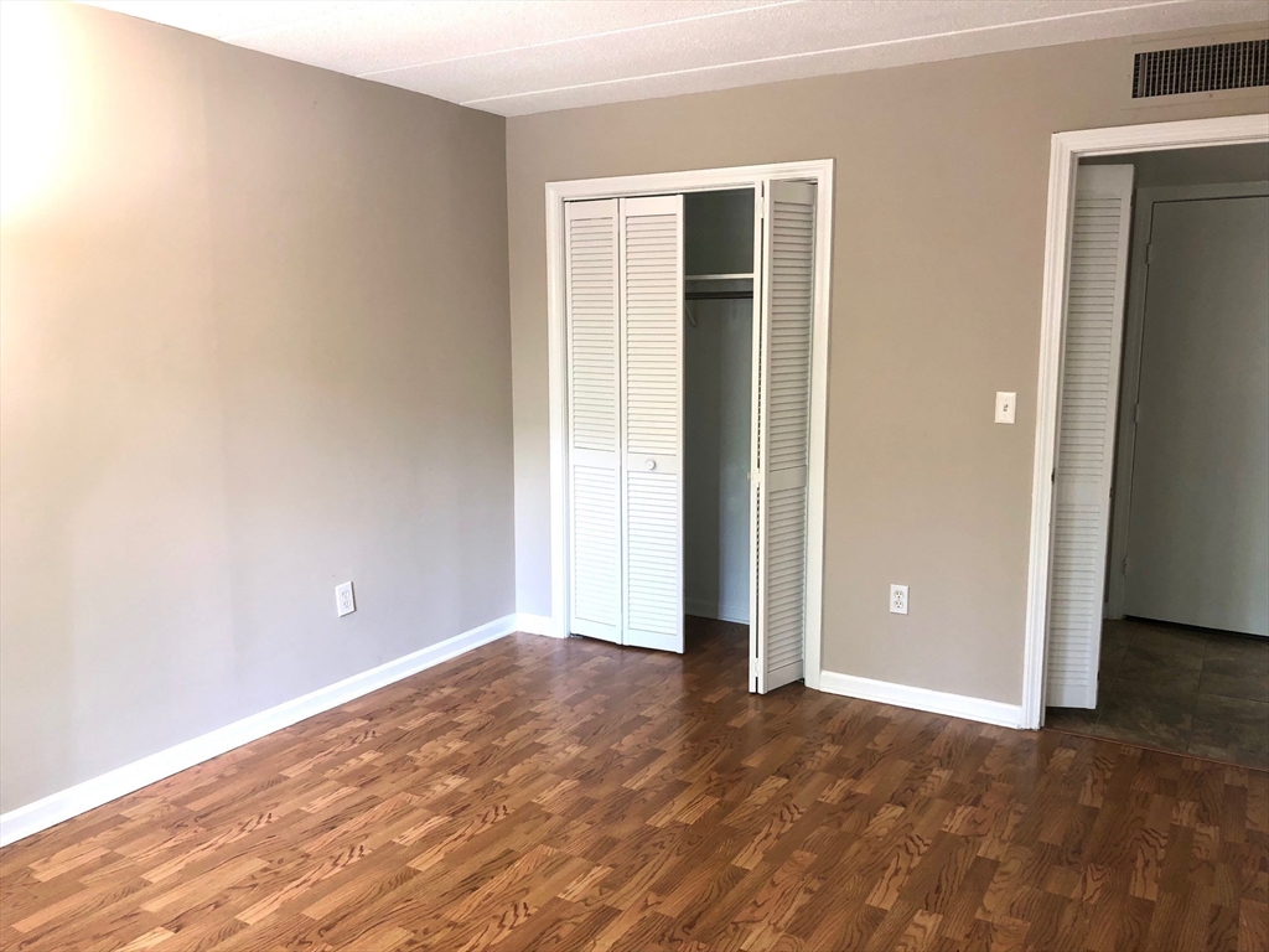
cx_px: 634
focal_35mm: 28
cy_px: 476
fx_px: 1026
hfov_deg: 63.4
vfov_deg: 49.7
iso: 50
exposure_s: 1/15
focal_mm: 3.99
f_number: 1.8
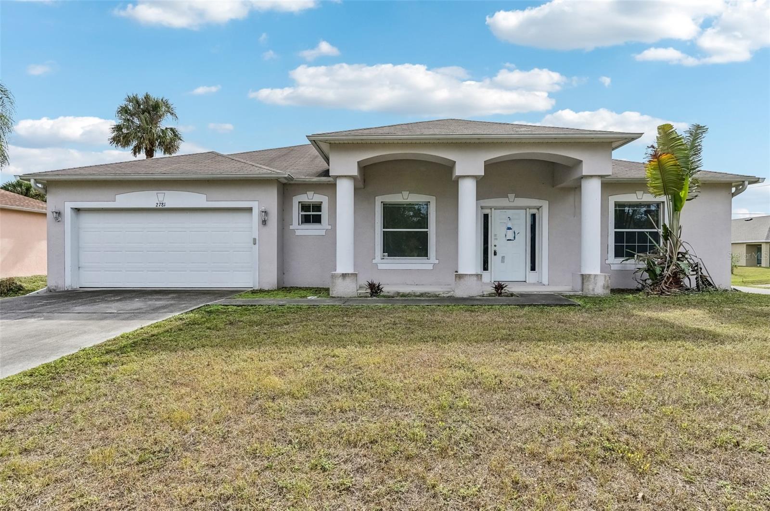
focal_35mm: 19
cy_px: 256
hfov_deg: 87.0
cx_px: 385
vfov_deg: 64.4
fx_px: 406
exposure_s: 1/1000
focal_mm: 19
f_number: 8
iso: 400
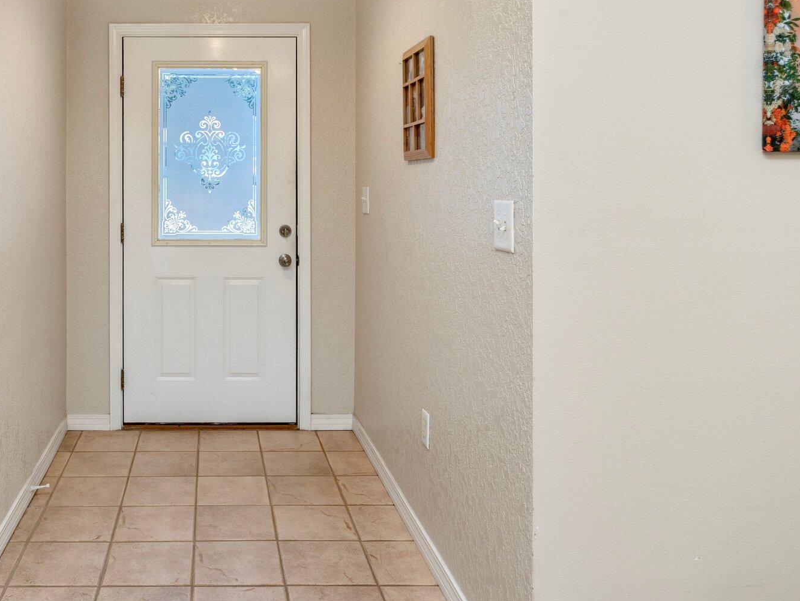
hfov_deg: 55.8
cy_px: 200
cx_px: 208
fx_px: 716
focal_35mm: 31
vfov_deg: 44.8
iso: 500
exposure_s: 1/8
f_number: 9
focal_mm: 21
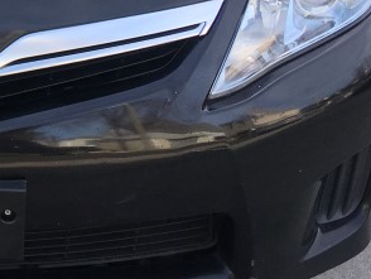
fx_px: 1083
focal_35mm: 101
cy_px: -85
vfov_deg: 14.1
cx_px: -120
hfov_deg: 18.1
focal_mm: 4.15
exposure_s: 1/331
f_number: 2.2
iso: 25
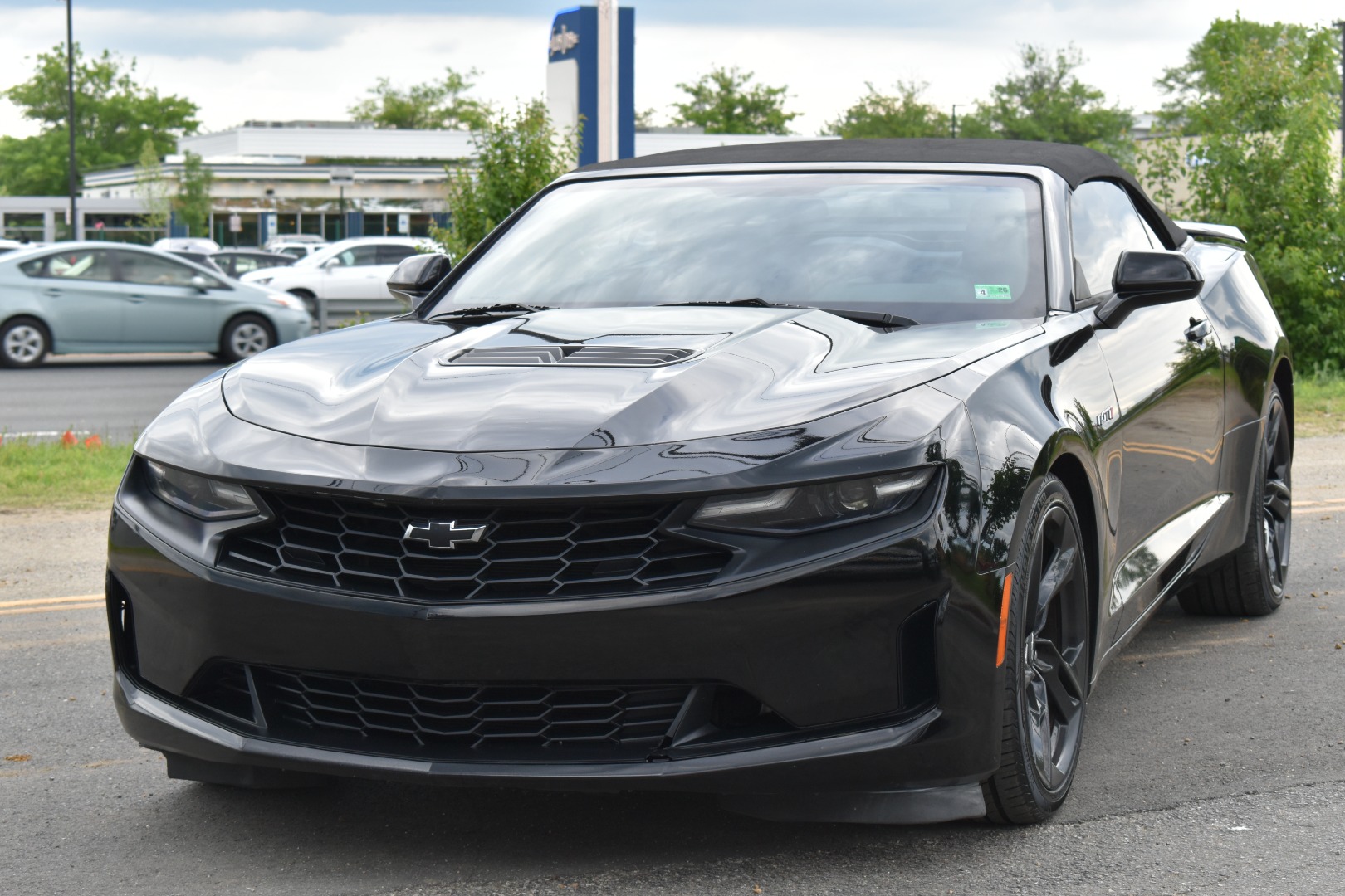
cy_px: 448
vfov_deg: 16.6
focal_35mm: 82
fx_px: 3082
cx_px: 672
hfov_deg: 24.6
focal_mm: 55
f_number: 7.1
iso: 400
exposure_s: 1/200
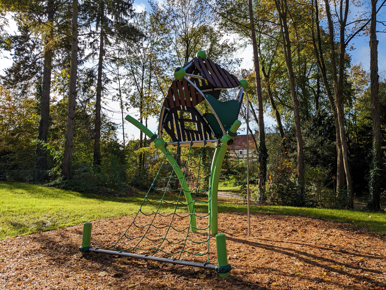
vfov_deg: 51.4
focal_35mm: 27
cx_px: 193
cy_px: 145
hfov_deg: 65.3
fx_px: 301
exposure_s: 1/1799
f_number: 1.73
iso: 51
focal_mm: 4.38
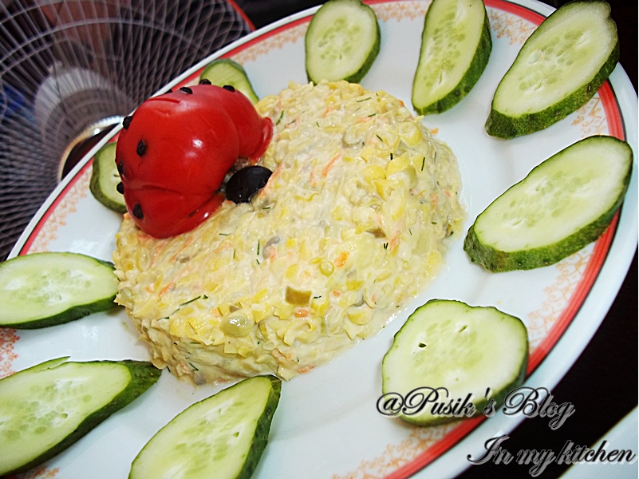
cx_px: 320
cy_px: 240
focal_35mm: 32
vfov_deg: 44.1
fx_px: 590
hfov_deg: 56.8
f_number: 2.9
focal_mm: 5.7
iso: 80
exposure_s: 1/30
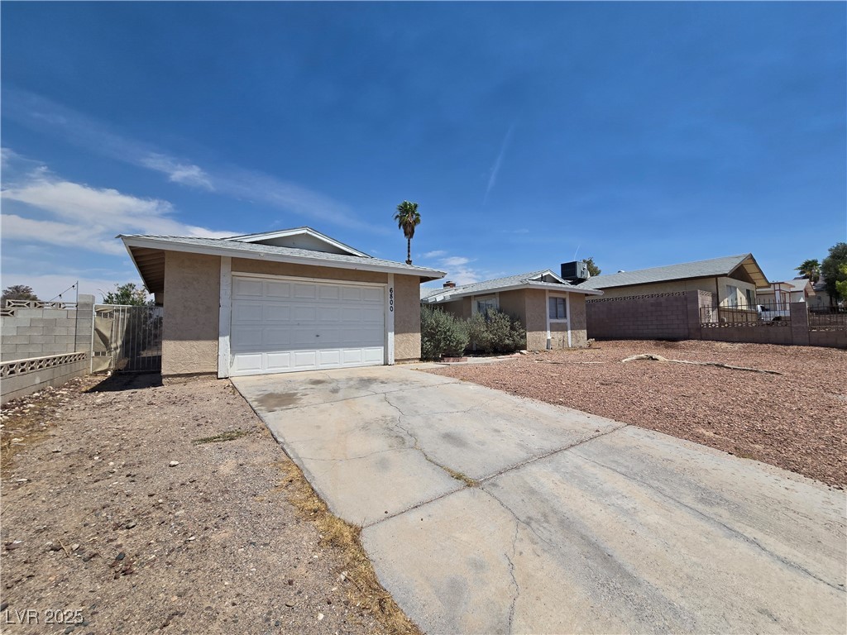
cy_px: 318
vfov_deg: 89.9
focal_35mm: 13
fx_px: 318
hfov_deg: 106.2
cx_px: 424
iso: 50
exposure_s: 1/4222
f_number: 2.2
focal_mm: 2.2
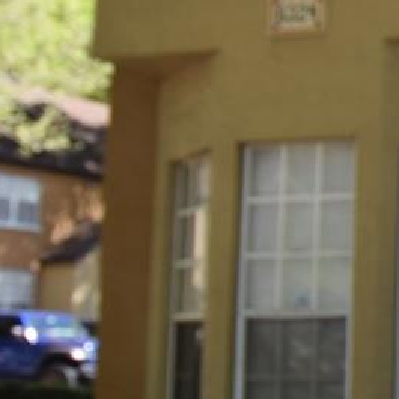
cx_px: 777
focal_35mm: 77
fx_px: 1004
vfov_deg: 22.5
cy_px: 220
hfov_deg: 17.1
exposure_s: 1/125
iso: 100
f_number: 5.6
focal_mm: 10
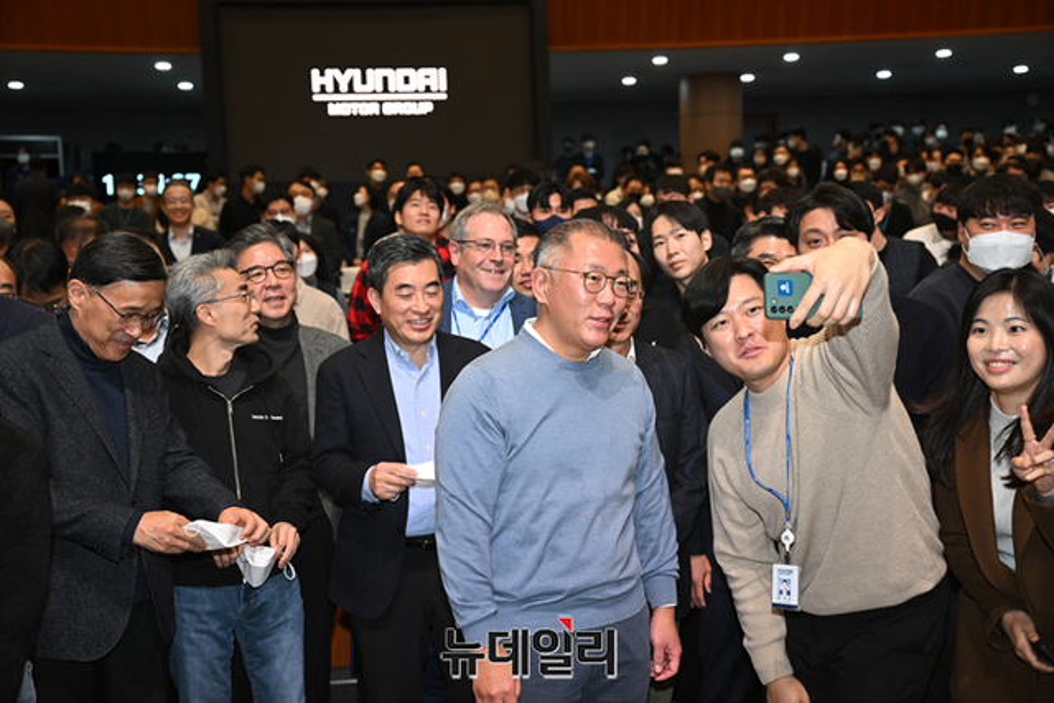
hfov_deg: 42.7
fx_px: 1347
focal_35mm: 46
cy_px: 352
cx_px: 527
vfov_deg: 29.3
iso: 2000
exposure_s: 1/250
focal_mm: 46
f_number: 4
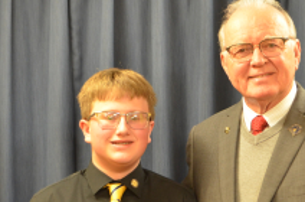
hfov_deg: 21.6
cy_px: 162
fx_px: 794
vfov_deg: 14.4
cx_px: 219
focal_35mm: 94
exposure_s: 1/15
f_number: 4.2
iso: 800
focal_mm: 26
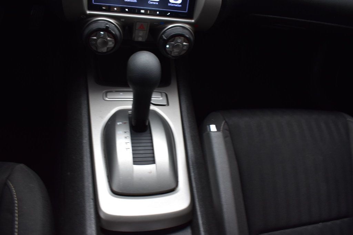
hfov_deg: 67.4
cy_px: 118
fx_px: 265
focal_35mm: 27
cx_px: 176
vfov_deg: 47.9
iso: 450
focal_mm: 18
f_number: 6.3
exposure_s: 1/15
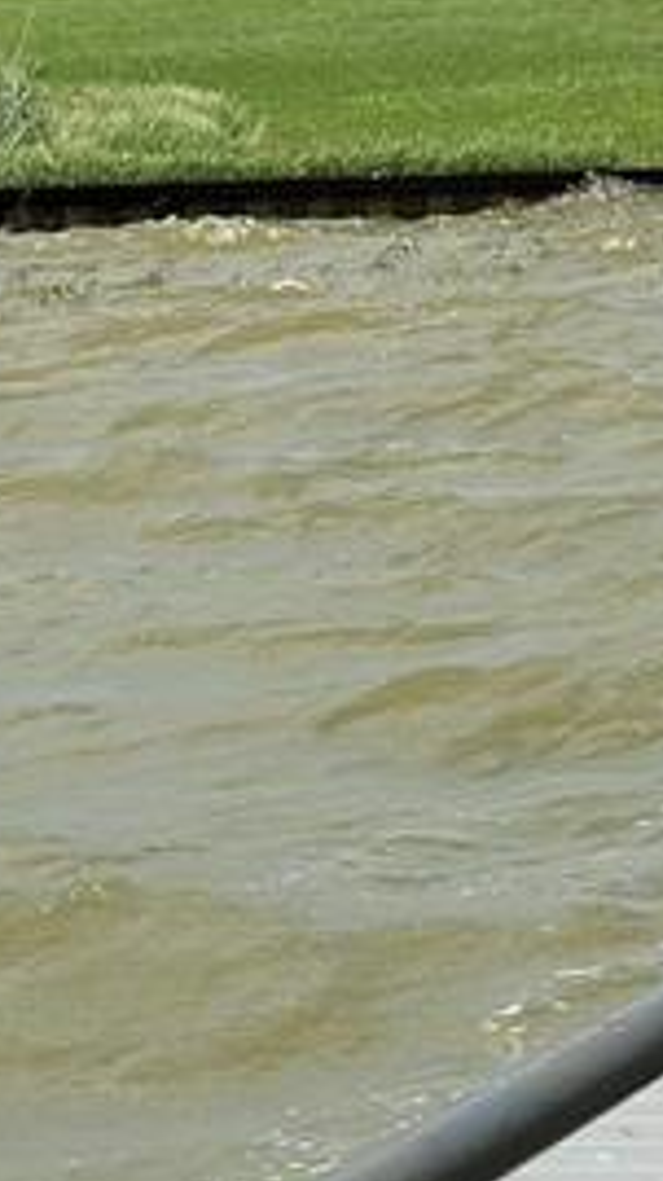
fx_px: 6229
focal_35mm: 199
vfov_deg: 10.7
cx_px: 1546
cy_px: -123
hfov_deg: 5.9
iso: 100
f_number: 1.78
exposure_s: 1/9804
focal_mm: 6.86
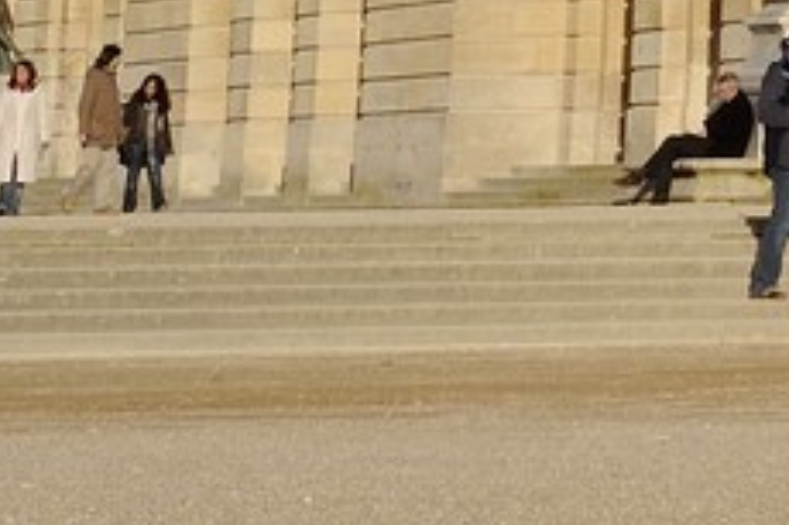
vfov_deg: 4.0
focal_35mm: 334
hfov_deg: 5.9
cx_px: 2110
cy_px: -1204
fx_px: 7315
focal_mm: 48
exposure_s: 1/160
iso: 200
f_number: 16
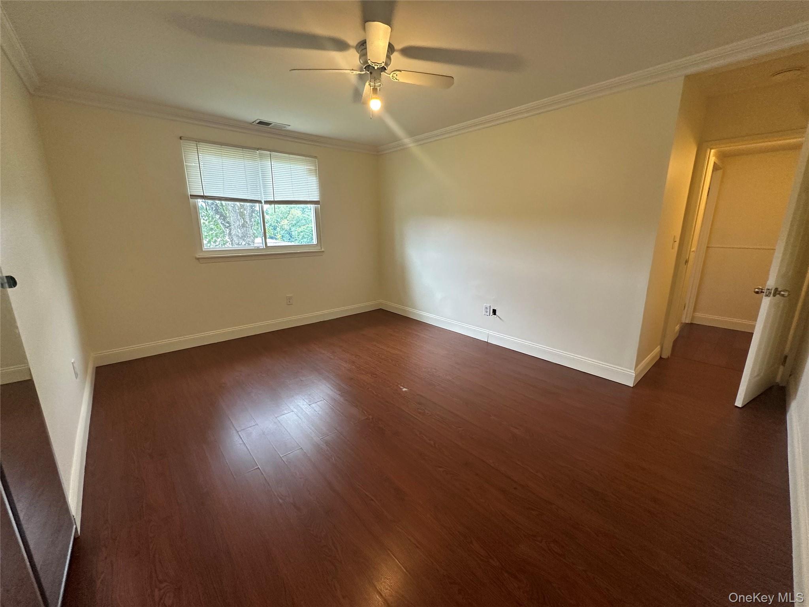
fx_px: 327
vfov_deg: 85.7
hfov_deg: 102.1
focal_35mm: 14
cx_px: 404
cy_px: 304
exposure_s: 1/120
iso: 250
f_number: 2.2
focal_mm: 2.22
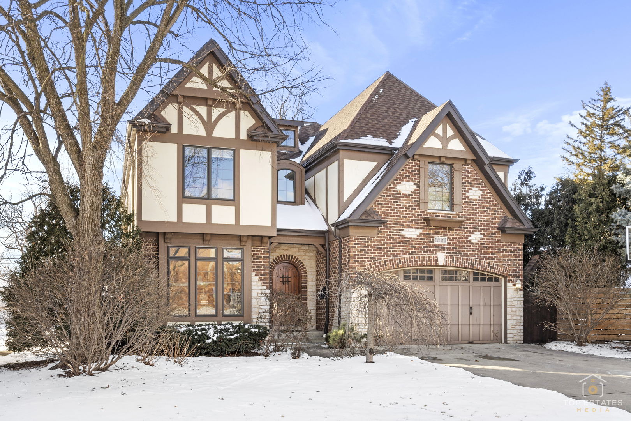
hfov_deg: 57.2
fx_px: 578
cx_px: 316
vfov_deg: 40.0
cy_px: 210
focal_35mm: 33
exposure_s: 1/50
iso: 400
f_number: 10
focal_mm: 33
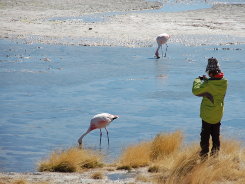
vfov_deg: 6.7
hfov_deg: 9.0
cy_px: 92
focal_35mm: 221
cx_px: 136
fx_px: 1561
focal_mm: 135
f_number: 6.3
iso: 200
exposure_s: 1/800
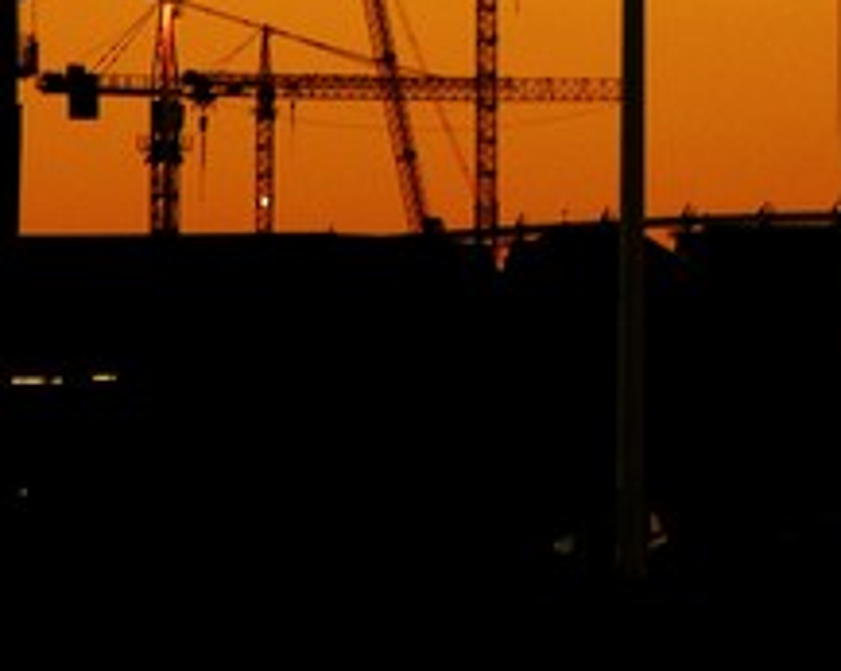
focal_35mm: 467
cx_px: 771
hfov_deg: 4.1
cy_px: -287
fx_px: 11608
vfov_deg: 3.3
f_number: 5.6
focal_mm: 90
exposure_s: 1/125
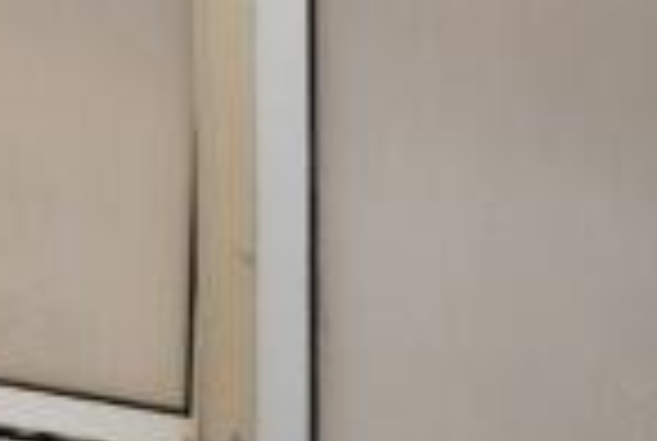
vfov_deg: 10.0
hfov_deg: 12.8
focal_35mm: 105
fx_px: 1920
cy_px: -853
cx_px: -1071
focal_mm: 10
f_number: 8
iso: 400
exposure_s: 1/60
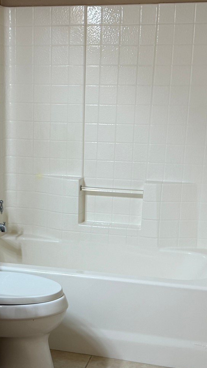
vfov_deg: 37.6
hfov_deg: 21.7
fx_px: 537
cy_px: 232
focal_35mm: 55
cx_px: 68
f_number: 1.78
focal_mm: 6.76
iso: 125
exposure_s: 1/120
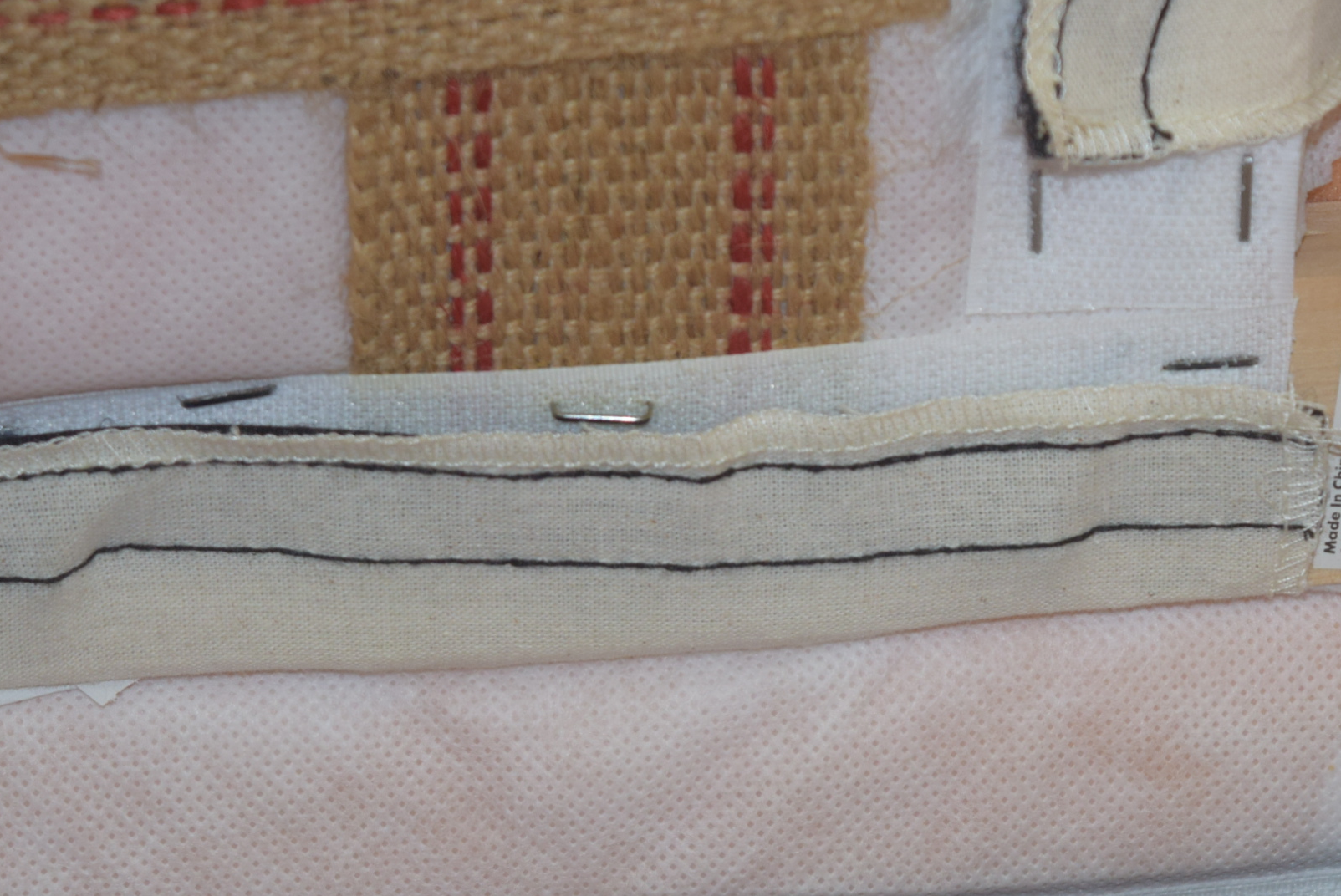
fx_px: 5738
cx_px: 964
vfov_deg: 8.9
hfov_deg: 13.3
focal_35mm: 154
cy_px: 430
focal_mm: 55
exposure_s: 1/30
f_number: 5.6
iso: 640
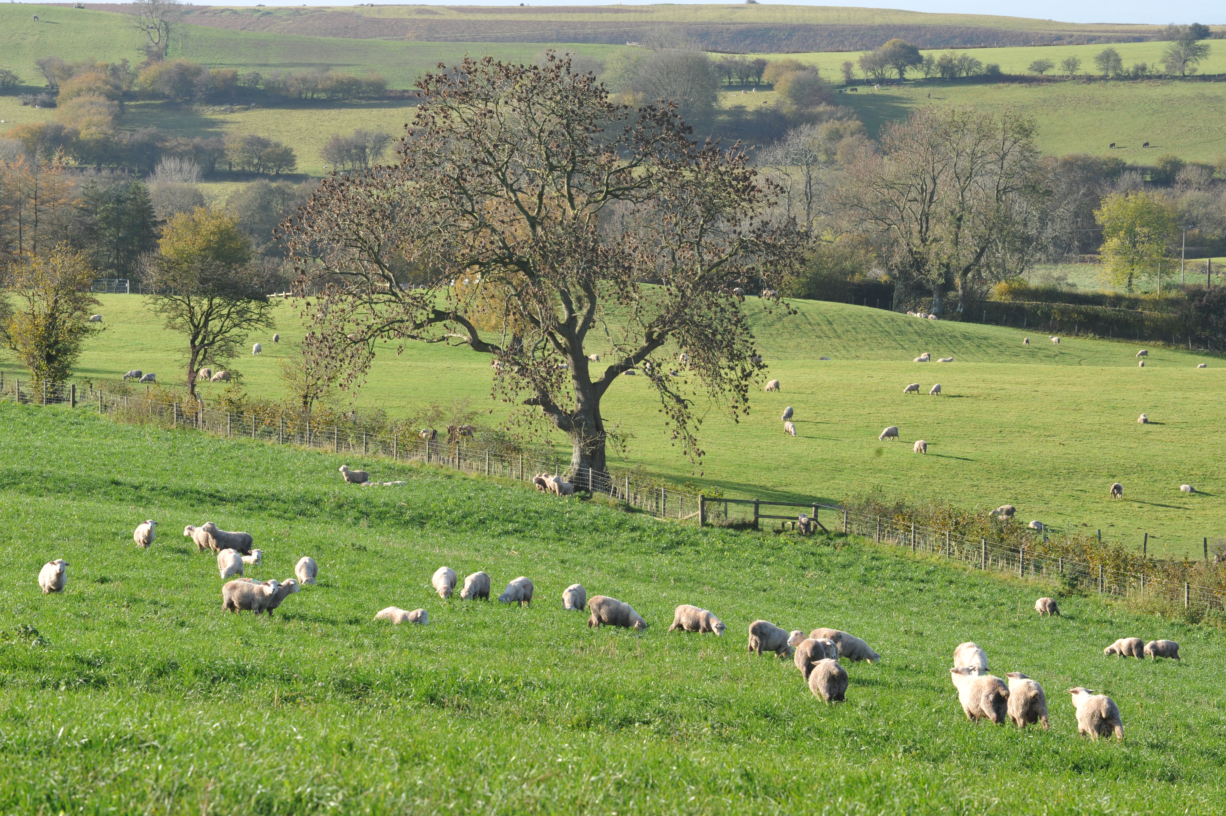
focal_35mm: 150
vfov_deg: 9.1
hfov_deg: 13.7
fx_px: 5105
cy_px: 408
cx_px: 613
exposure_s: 1/160
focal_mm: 150
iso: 400
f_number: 11
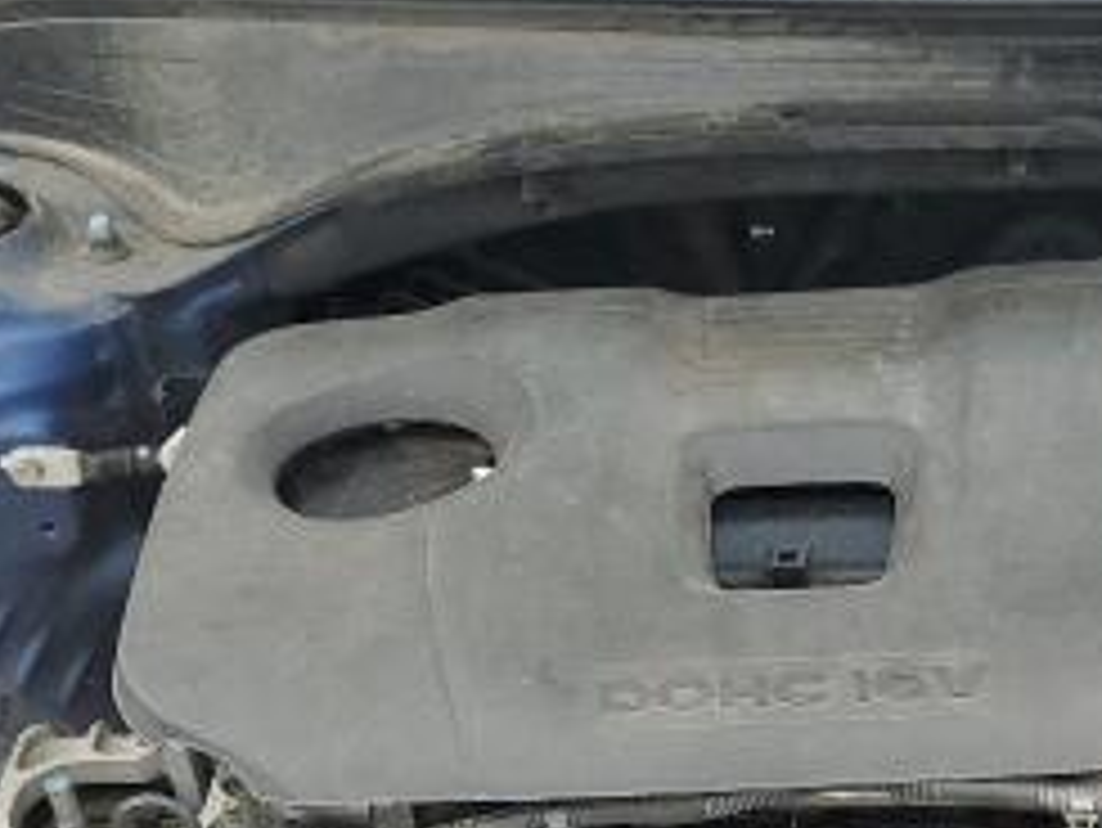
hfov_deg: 21.7
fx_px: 2707
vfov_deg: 16.5
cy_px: 1062
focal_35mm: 85
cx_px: 1241
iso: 50
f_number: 1.5
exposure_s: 1/400
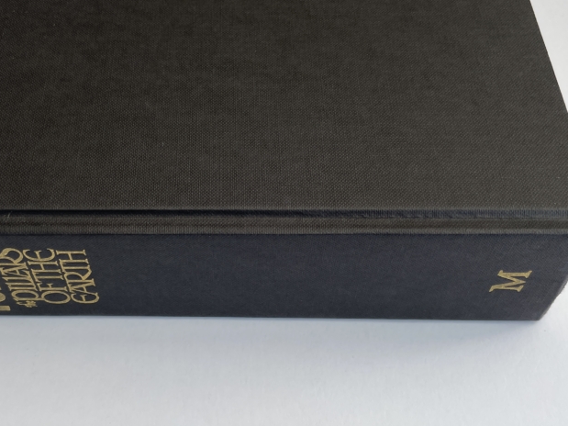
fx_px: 705
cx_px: 221
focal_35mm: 43
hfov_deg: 43.6
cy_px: 216
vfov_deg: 33.6
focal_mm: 4.2
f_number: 1.6
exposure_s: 1/349
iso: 32
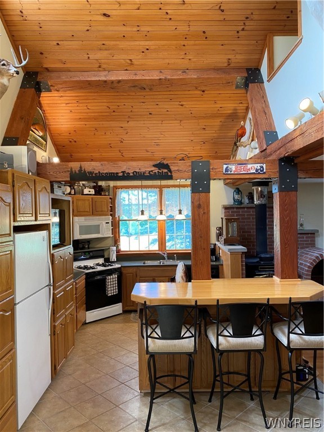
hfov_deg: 53.1
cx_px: 162
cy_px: 216
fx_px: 324
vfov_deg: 67.3
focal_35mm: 26
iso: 100
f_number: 1.8
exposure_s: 1/60
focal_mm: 4.25
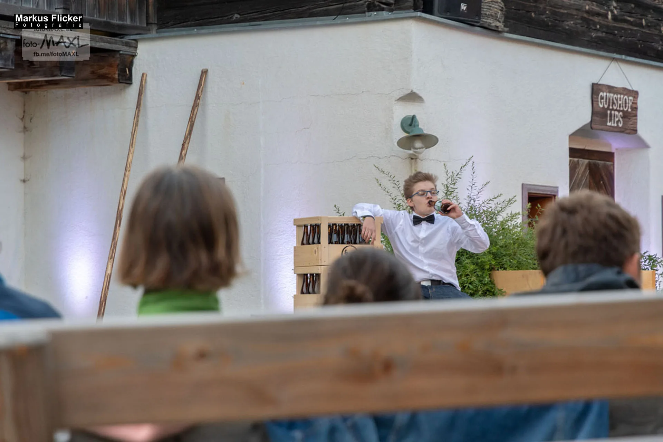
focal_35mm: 120
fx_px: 2210
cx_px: 332
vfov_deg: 11.4
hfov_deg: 17.1
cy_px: 221
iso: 400
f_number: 5
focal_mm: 80
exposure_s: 1/250
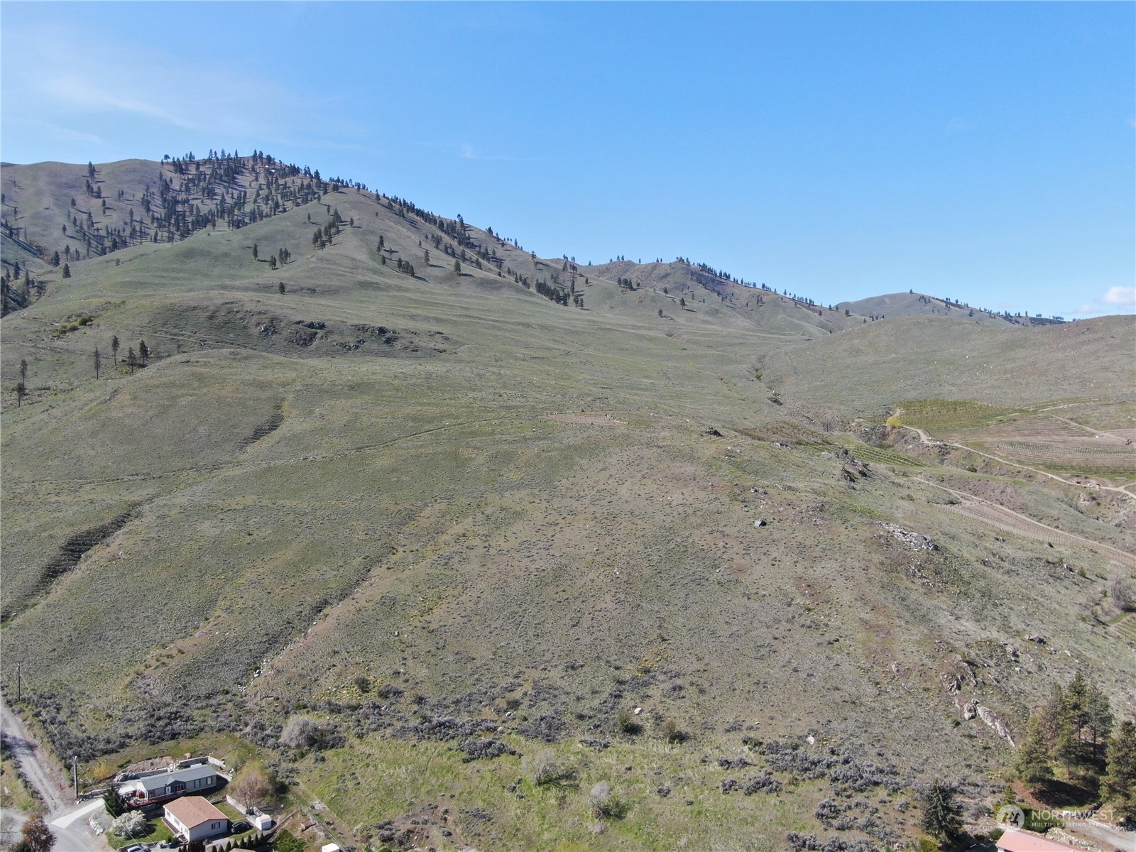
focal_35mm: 31
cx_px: 568
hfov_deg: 58.4
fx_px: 1017
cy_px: 426
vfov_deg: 45.4
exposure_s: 1/800
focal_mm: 5.33
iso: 100
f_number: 3.1
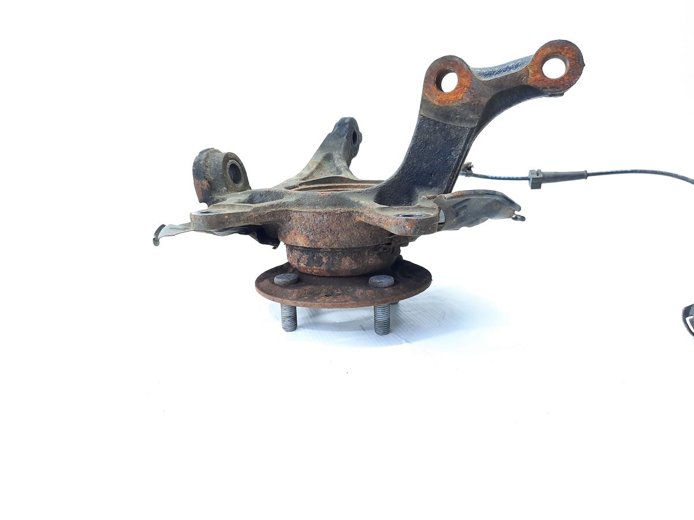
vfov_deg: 54.9
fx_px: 501
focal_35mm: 25
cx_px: 347
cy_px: 260
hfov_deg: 69.4
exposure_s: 1/50
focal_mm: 4.6
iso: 200
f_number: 2
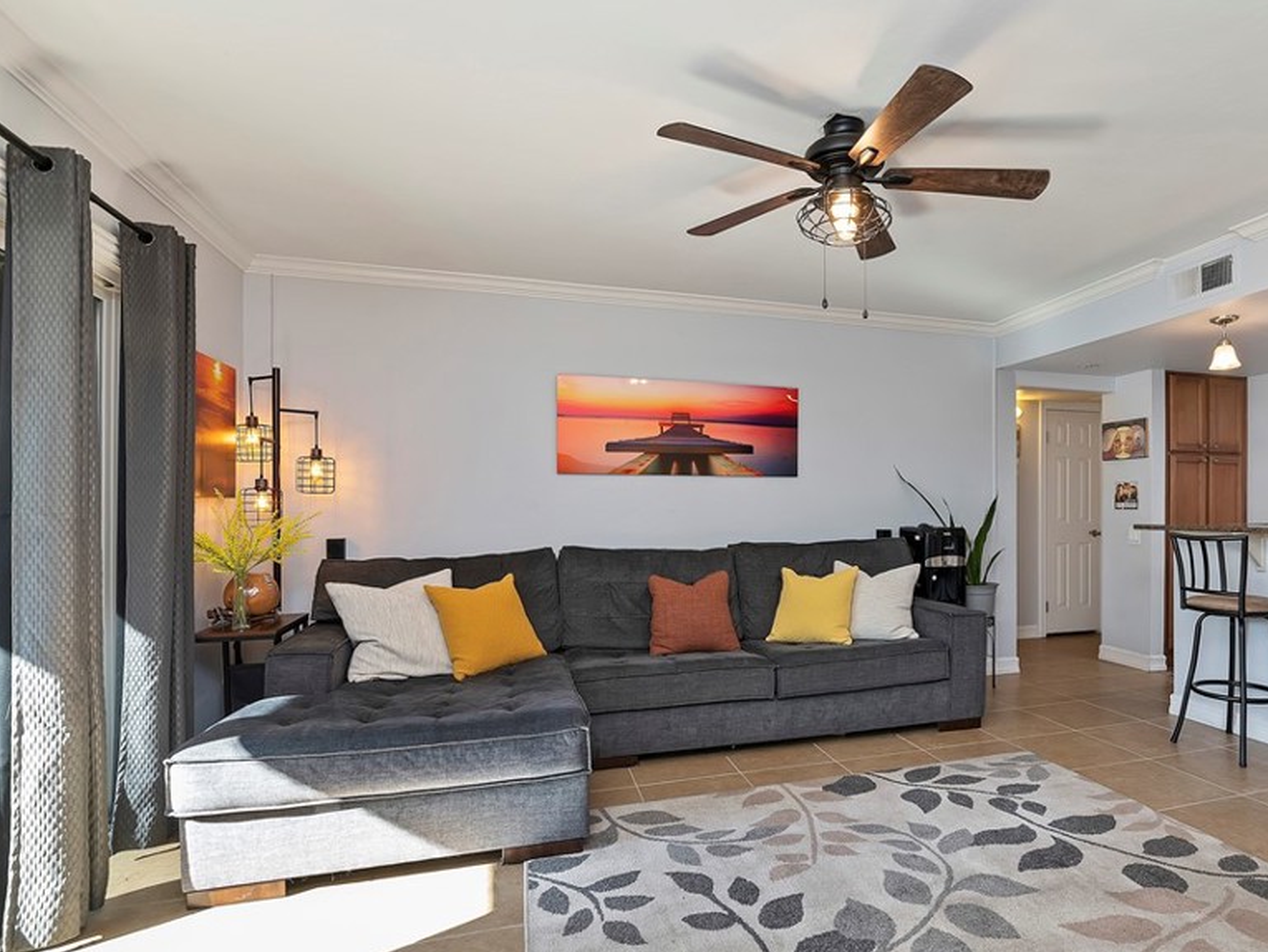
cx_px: 754
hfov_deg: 86.8
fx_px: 659
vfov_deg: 71.5
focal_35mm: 18
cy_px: 512
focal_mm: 14
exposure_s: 1/15
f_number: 10
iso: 500
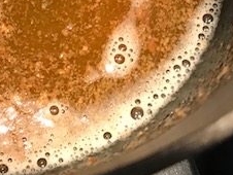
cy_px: -91
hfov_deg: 19.2
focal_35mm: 99
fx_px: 667
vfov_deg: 14.0
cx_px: -10
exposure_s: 1/15
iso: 64
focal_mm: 3.99
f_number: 1.8
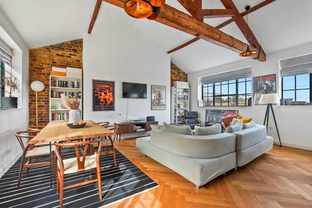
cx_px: 156
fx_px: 130
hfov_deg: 100.4
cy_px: 104
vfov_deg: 77.4
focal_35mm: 15
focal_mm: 10
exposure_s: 1/8
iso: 200
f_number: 8
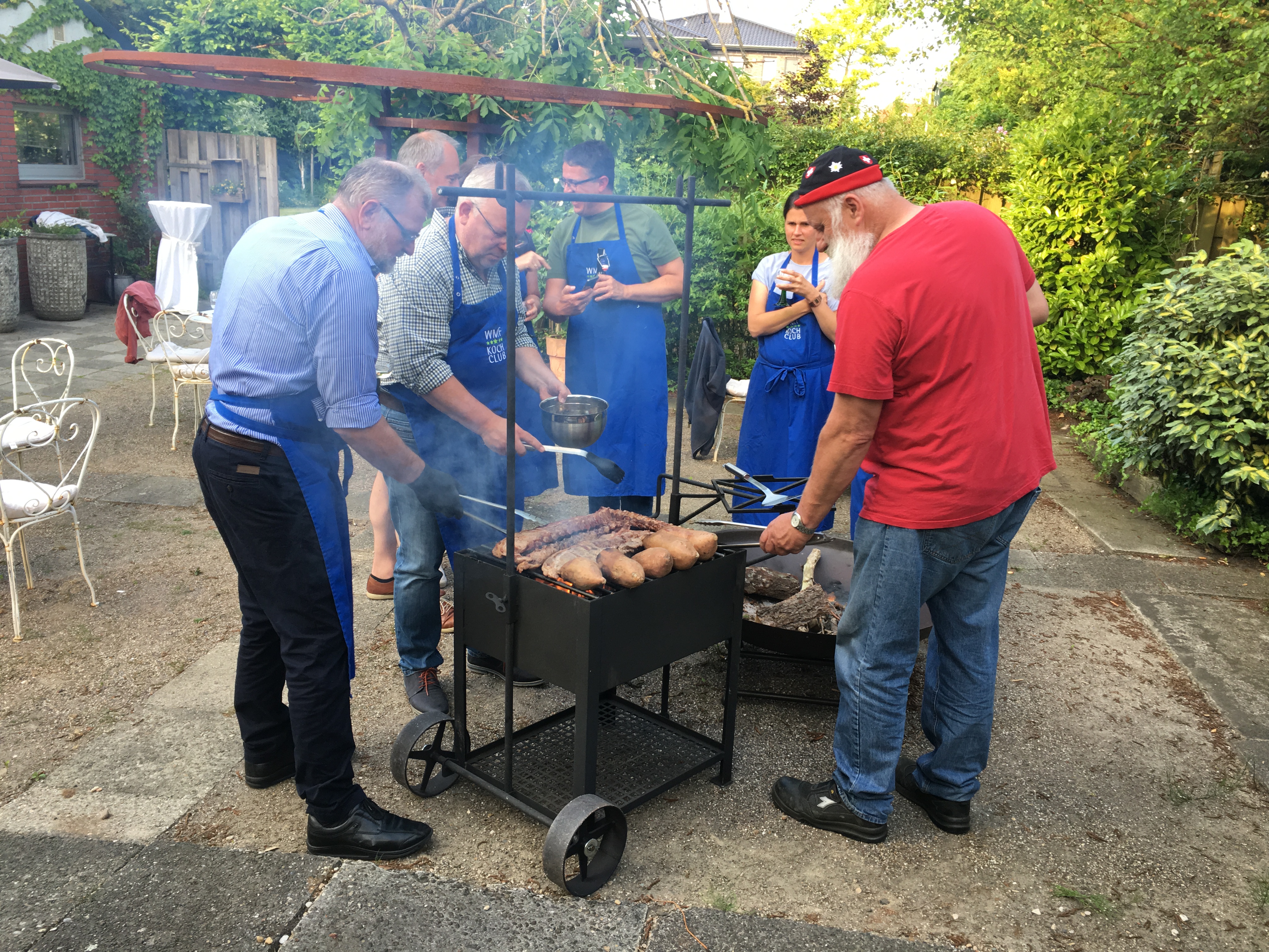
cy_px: 476
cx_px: 634
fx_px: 1063
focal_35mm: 29
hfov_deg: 61.7
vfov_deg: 48.2
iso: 40
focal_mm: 4.15
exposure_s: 1/100
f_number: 2.2
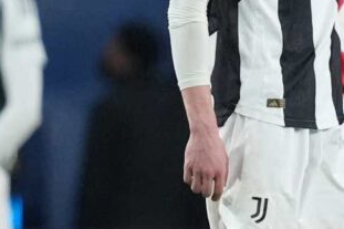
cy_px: -20
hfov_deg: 1.4
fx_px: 14172
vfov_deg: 0.9
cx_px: 312
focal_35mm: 1484
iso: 3200
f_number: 3.5
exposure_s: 1/2000
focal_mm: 400
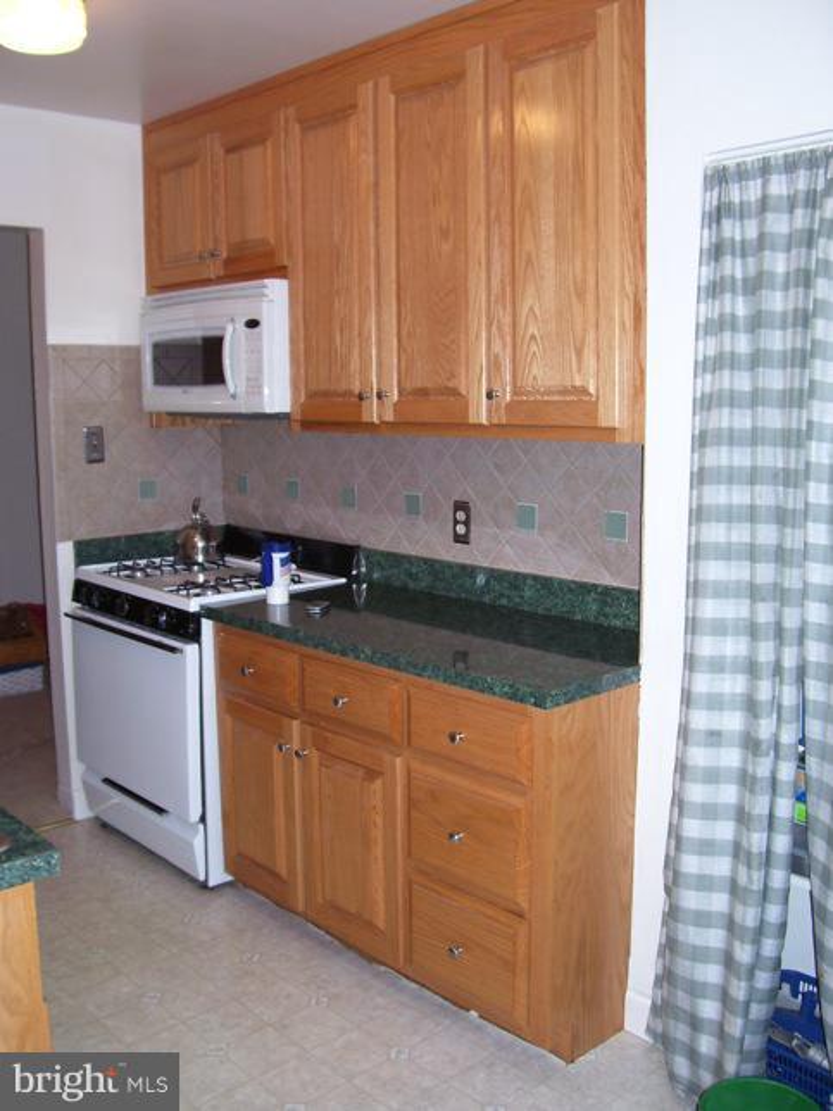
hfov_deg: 41.8
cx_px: 416
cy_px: 556
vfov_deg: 54.0
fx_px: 1091
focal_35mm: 34
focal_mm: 5.6
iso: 80
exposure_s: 1/60
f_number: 2.7
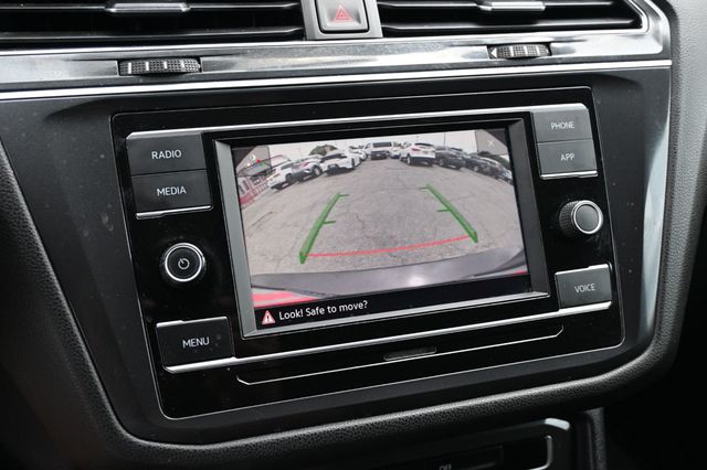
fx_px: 677
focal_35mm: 34
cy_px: 235
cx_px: 354
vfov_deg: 38.3
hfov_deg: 55.1
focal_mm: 23
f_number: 4.2
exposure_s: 1/250
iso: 400
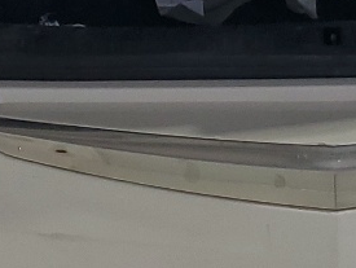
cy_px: -151
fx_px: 1555
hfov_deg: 12.9
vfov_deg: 9.5
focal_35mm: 151
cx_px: 359
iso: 57
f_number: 1.5
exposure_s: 1/60.2
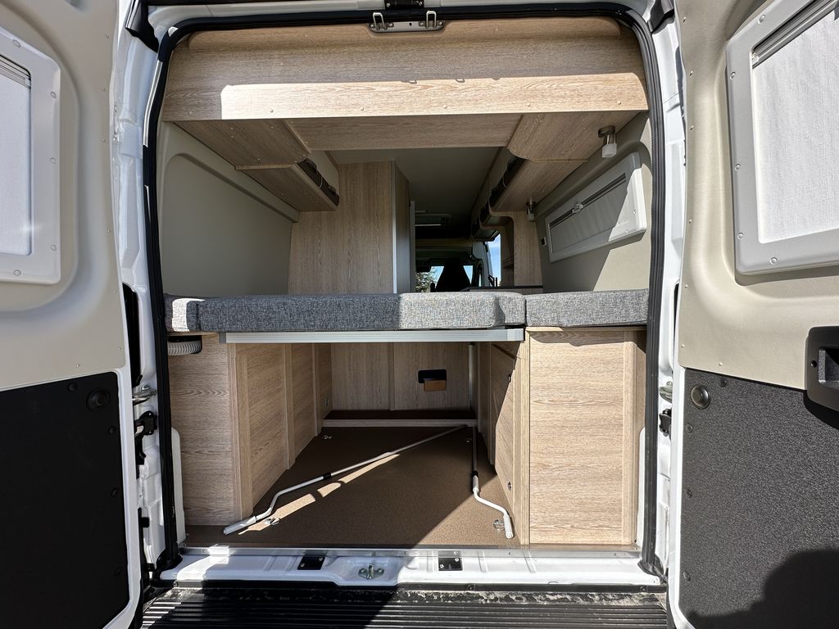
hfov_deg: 102.1
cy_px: 314
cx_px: 420
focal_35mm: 14
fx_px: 339
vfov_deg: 85.7
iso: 40
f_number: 2.2
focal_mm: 2.22
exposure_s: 1/963
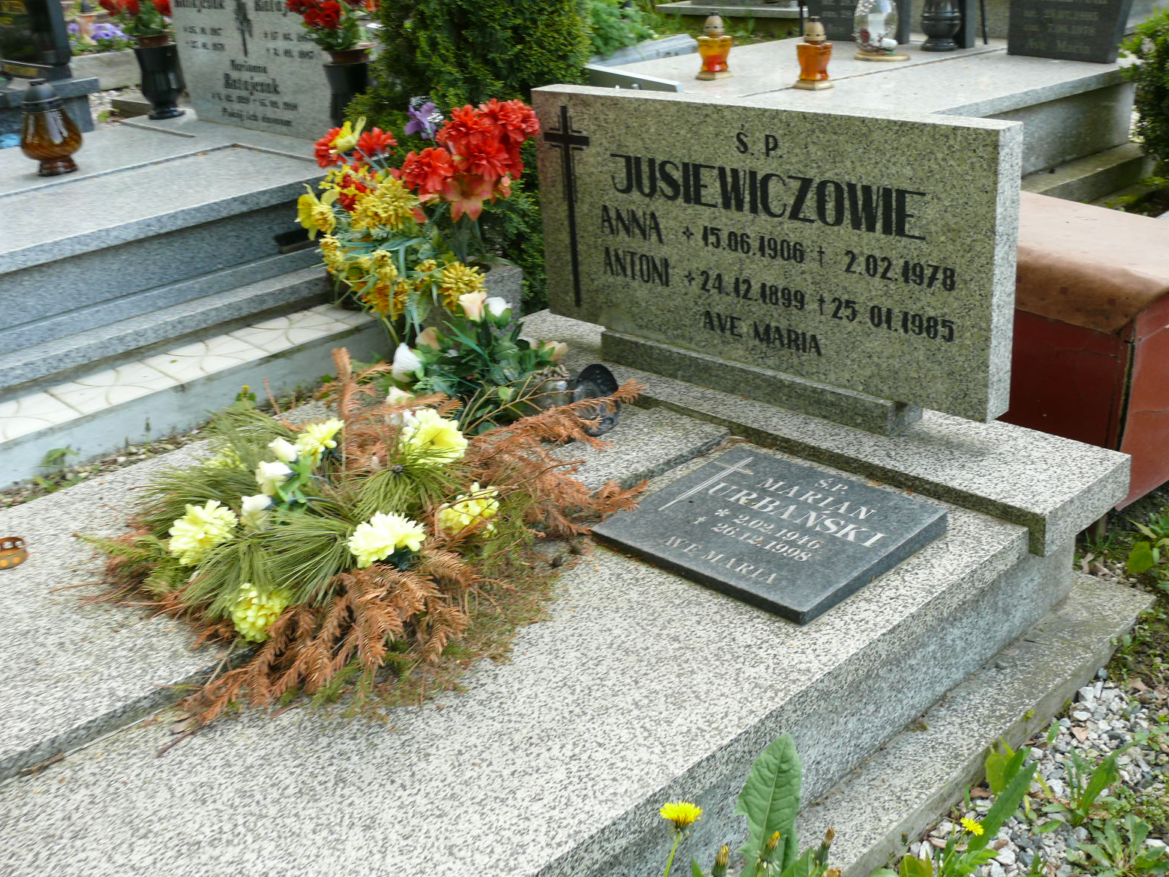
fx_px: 1283
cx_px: 591
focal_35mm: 38
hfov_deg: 49.0
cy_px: 441
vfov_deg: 37.7
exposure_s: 1/100
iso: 100
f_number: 3.6
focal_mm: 7.8
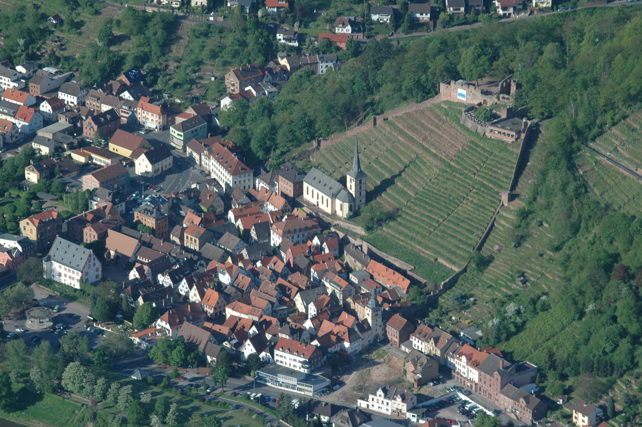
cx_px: 321
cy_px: 214
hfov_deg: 11.2
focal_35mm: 183
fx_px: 3261
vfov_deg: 7.5
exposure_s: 1/800
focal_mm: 122
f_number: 5.6
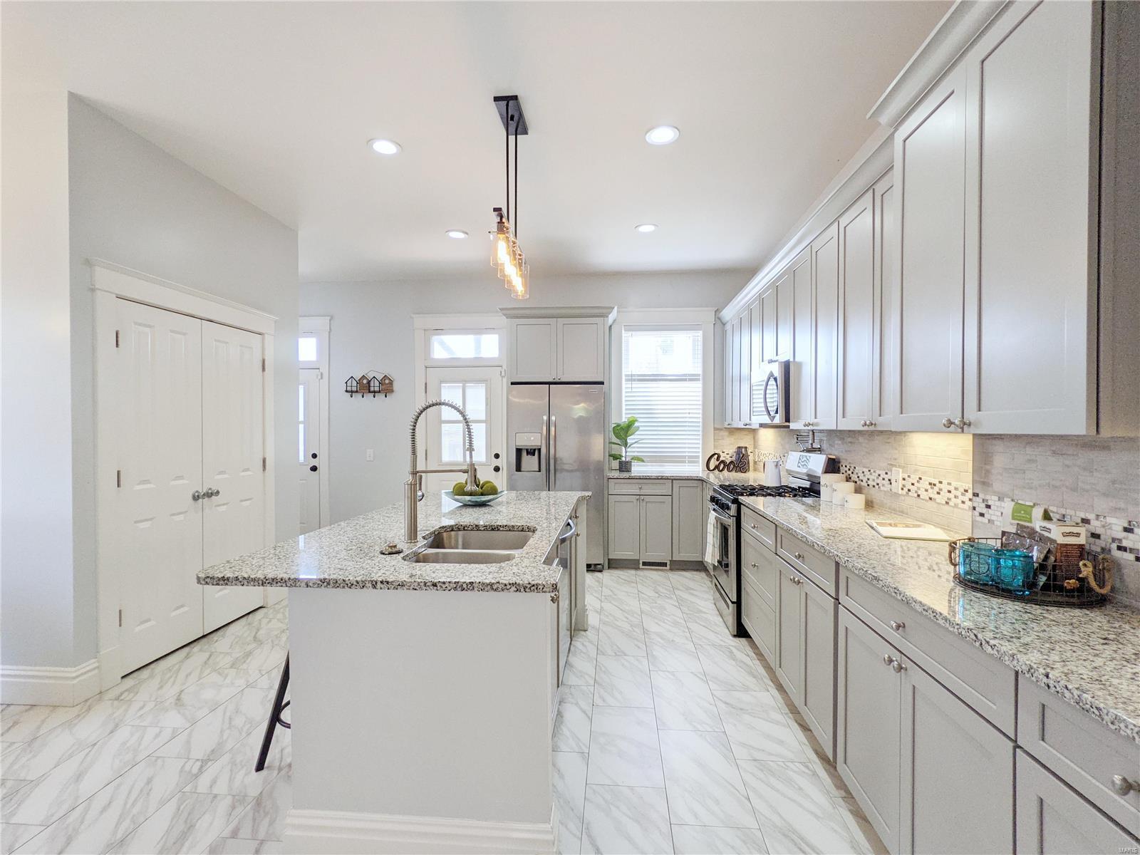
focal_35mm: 16
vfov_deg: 78.1
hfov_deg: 94.5
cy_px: 428
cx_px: 570
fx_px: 527
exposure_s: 1/120
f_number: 2.2
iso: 67
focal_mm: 2.22
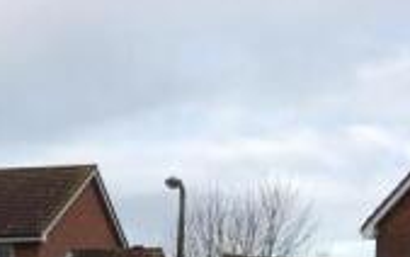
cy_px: 476
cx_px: -4
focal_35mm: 106
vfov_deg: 11.4
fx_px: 1186
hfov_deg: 19.1
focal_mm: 4.15
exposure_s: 1/463
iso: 25
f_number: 2.2
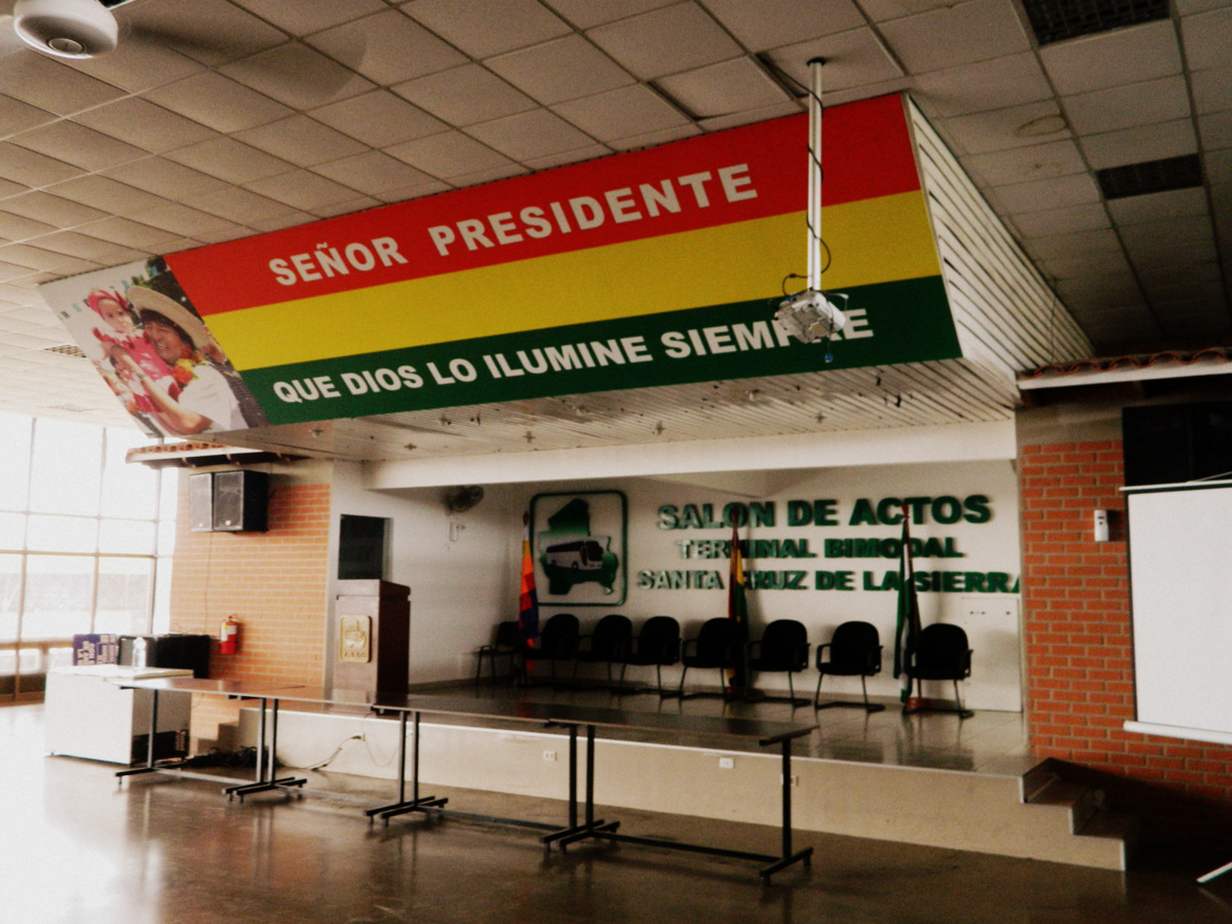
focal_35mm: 31
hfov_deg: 58.4
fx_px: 1103
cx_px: 616
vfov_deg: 45.4
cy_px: 462
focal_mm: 5.6
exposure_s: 1/40
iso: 280
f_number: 3.2
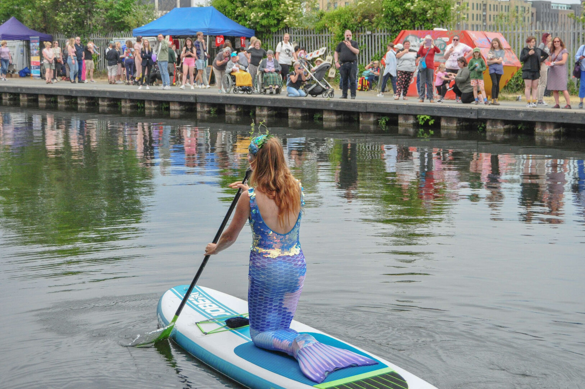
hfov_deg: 35.1
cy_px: 194
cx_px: 292
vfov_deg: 23.7
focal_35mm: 57
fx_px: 925
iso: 1600
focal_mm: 38
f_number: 5.6
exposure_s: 1/2500
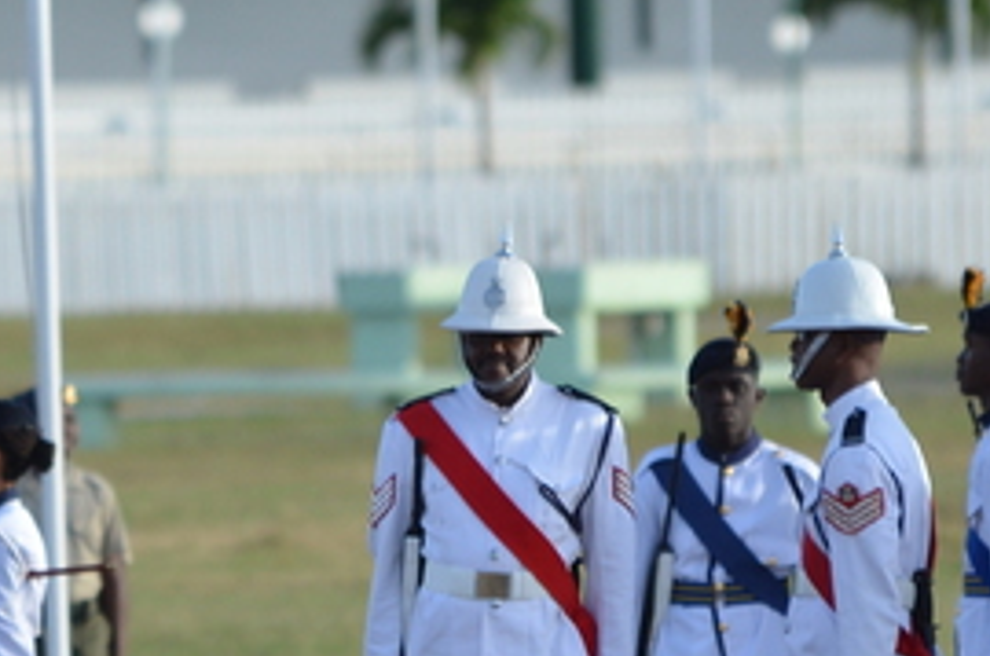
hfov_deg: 1.3
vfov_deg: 0.9
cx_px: 88
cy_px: 398
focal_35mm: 1553
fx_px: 42631
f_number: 5.6
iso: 320
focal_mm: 400
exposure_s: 1/640
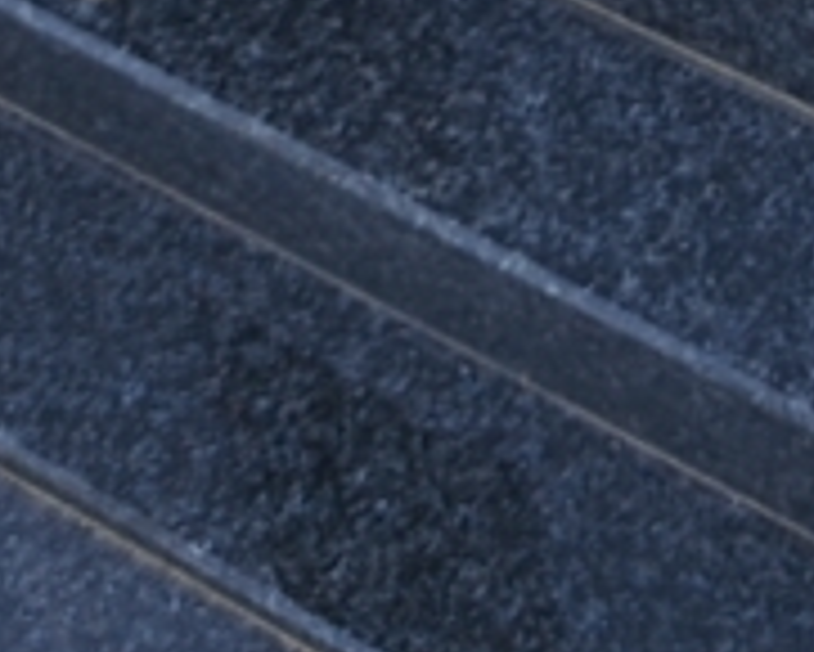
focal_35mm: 124
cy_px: -962
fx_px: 2989
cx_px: 1169
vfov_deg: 10.5
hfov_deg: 14.6
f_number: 1.8
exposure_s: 1/258
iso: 50
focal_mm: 5.23
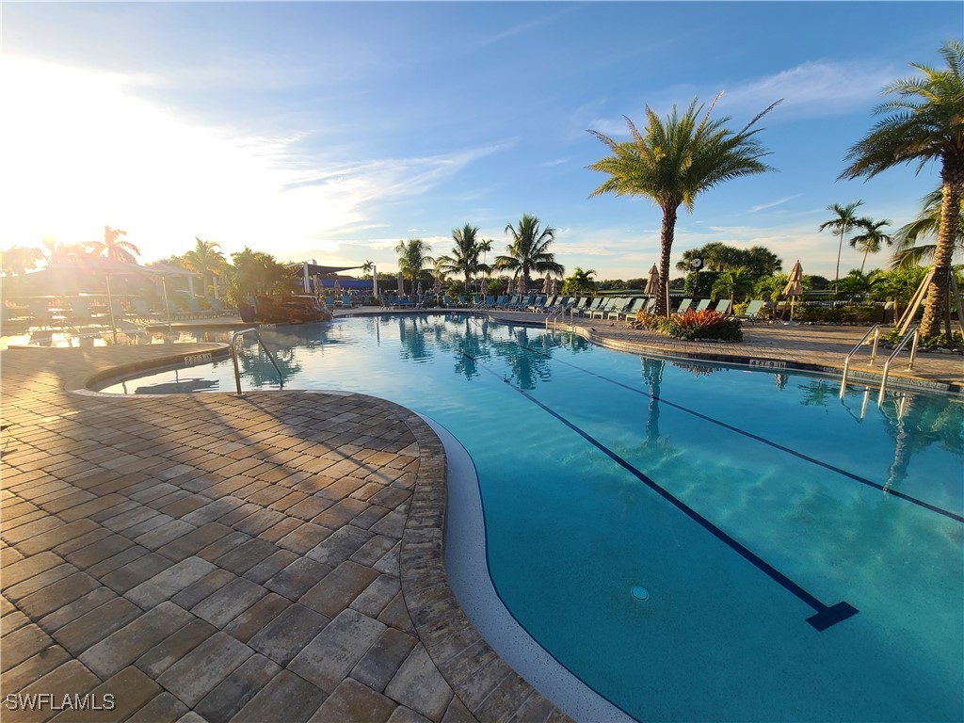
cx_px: 482
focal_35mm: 13
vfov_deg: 89.9
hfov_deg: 106.2
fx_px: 362
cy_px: 362
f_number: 2.2
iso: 50
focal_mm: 2.2
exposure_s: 1/841
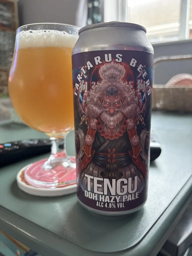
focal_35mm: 26
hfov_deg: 53.1
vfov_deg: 67.3
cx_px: 96
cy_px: 128
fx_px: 192
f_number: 1.6
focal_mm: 5.96
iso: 125
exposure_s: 1/50
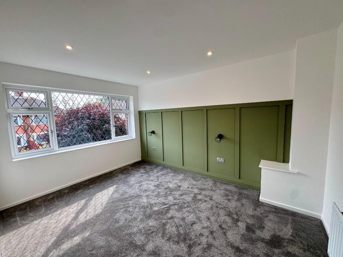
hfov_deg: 102.1
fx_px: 139
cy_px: 128
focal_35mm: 14
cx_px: 172
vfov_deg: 85.7
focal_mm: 2.22
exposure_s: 1/100
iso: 50
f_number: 2.2
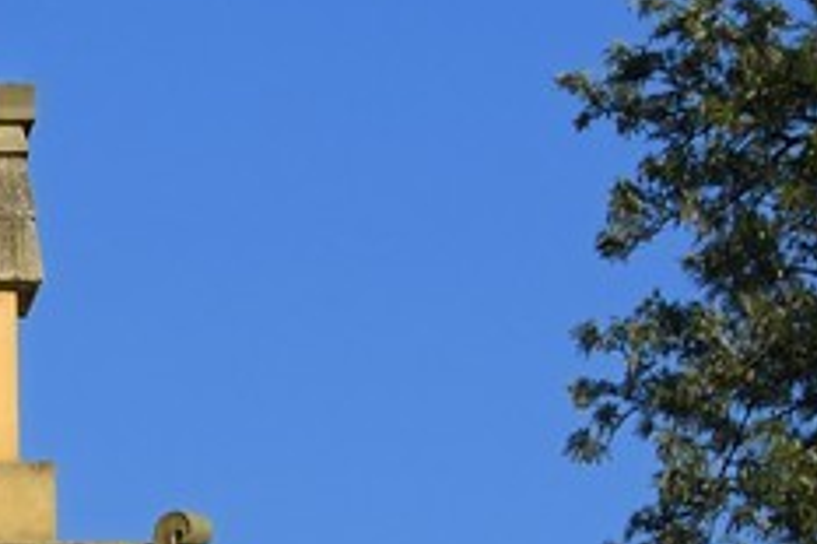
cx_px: -1816
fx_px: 11702
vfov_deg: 2.7
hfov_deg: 3.9
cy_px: 779
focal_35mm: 516
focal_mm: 75
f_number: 8
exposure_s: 1/640
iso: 200
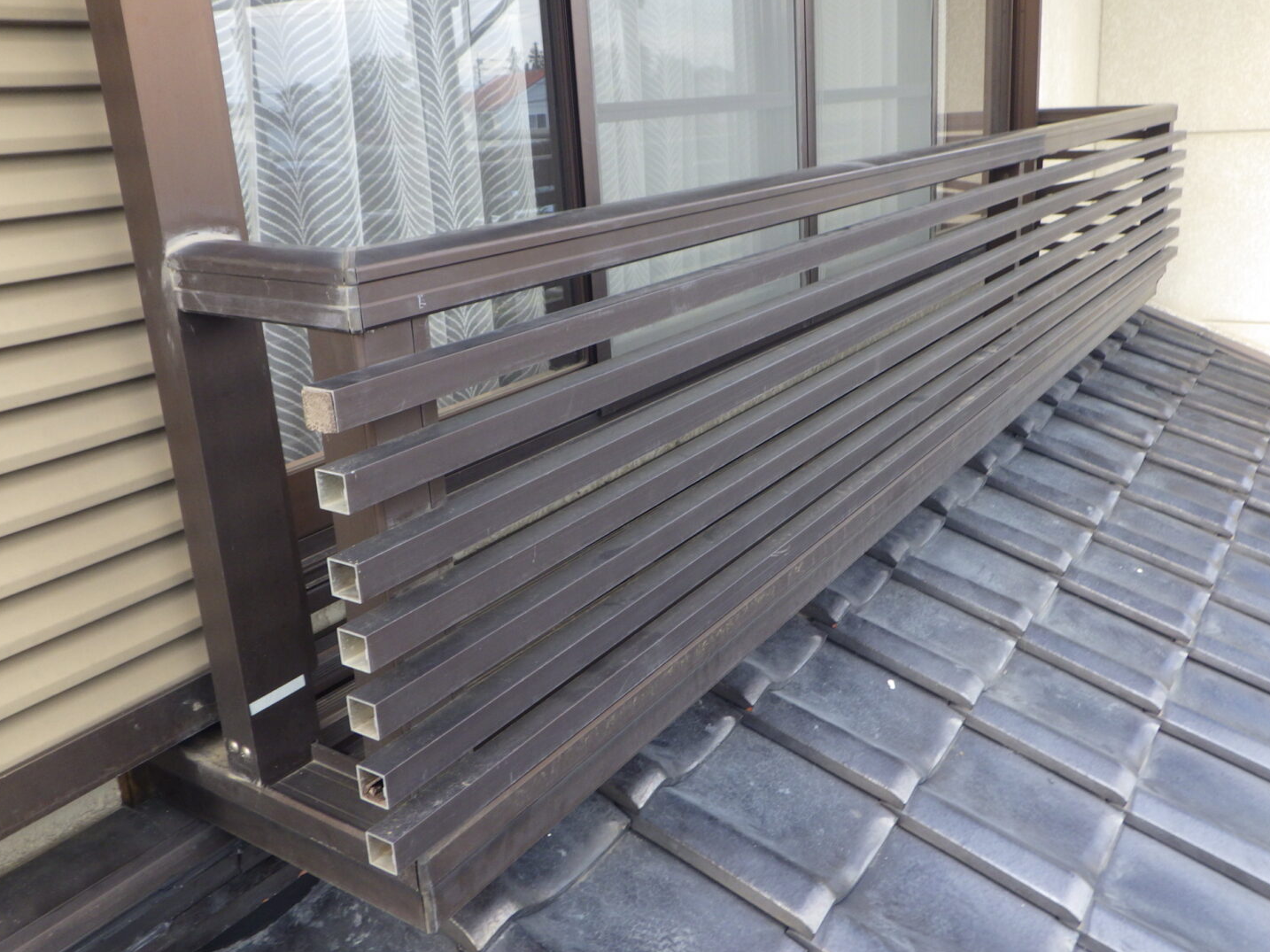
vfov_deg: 46.8
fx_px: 1100
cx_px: 667
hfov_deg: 59.9
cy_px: 451
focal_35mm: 30
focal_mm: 5
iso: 125
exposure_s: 1/60
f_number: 4.2
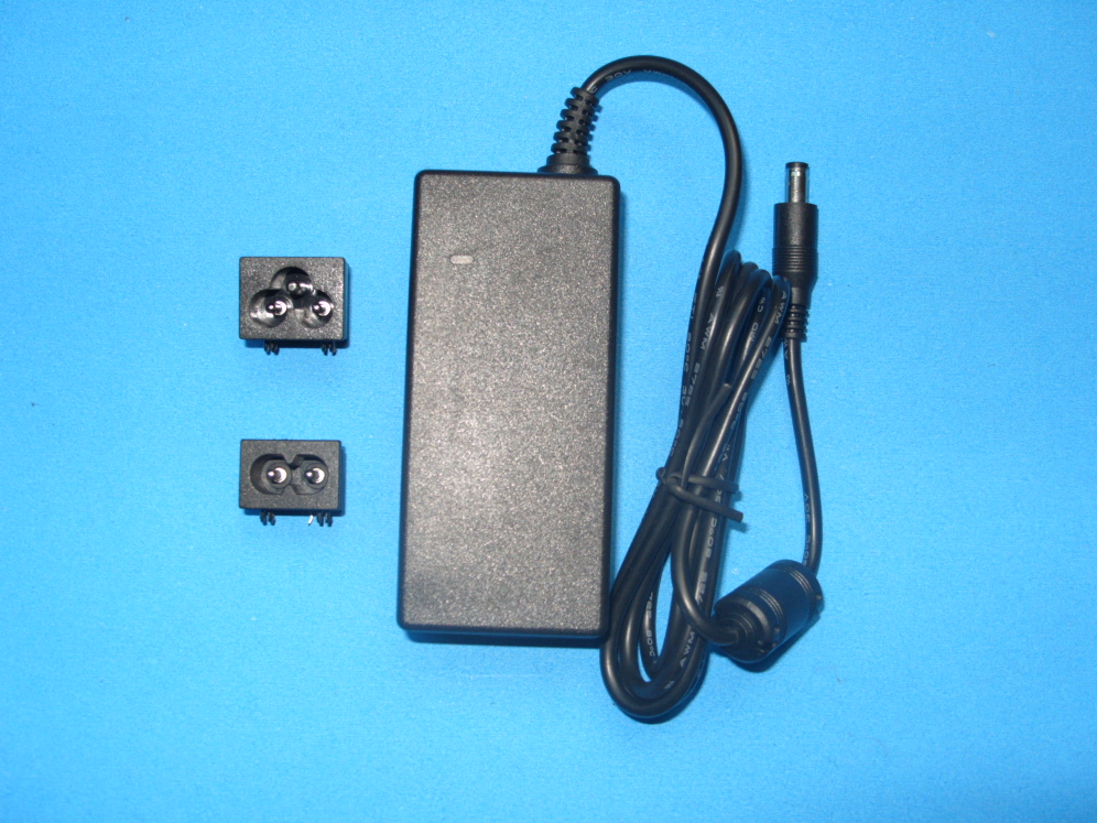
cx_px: 545
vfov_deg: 39.7
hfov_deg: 51.4
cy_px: 410
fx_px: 1141
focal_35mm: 36
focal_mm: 7.8
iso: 100
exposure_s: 1/45
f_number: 2.8
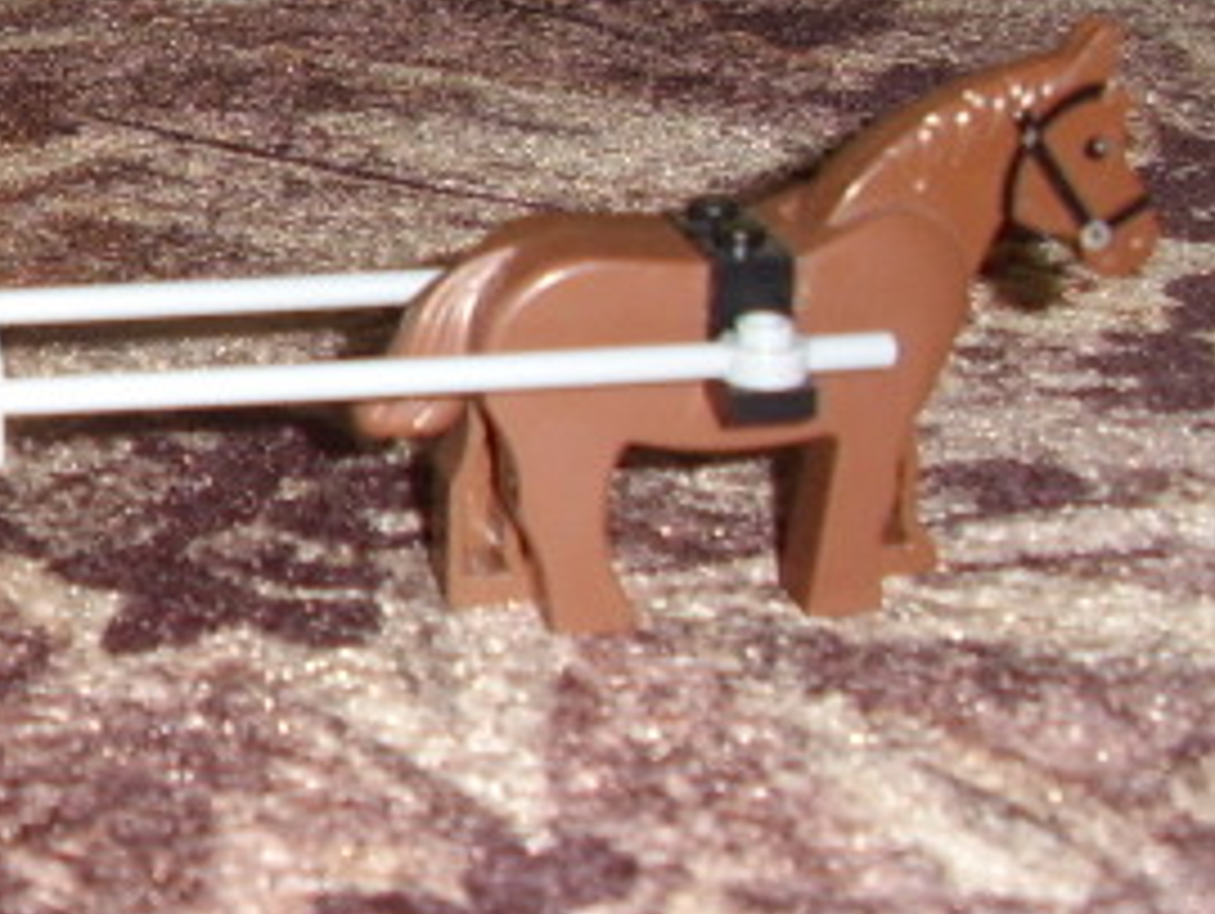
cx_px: -198
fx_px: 2494
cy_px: 221
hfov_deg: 25.0
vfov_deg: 20.6
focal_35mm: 71
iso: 183
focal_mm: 5.8
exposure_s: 1/30
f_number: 2.9
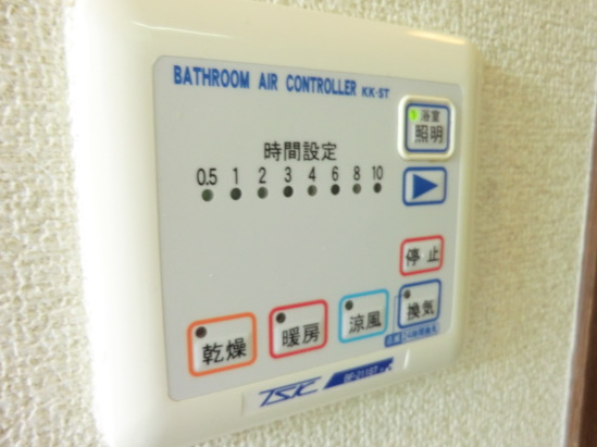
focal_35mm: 28
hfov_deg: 63.4
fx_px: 483
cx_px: 321
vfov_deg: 49.7
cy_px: 237
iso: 320
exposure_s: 1/60
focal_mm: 4.3
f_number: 3.2
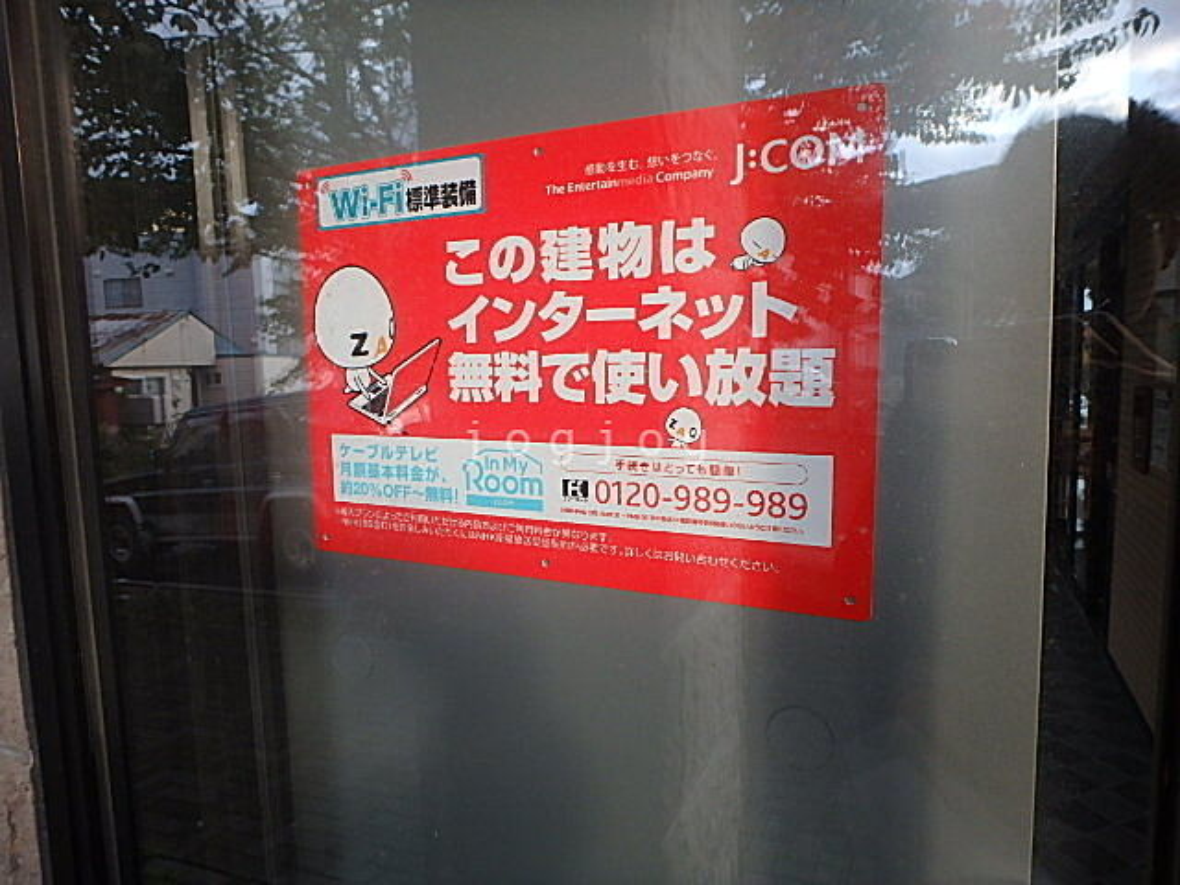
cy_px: 442
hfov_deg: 79.0
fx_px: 716
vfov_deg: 63.4
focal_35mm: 21
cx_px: 590
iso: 200
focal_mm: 3.7
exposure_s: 1/60
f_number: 3.5
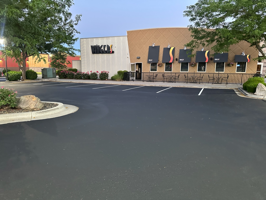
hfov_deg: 71.6
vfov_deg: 56.8
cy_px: 100
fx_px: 184
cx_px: 133
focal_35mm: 24
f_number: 1.78
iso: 800
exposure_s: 1/60
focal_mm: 6.86
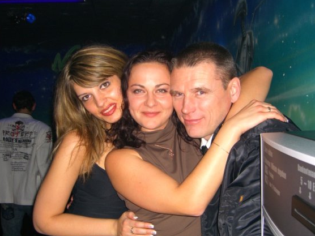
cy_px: 116
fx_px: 373
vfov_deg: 35.1
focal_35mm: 41
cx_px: 163
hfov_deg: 45.8
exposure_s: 1/60
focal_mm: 7.9
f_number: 2.8
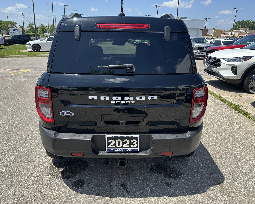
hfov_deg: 66.0
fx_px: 196
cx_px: 124
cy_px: 103
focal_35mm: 26
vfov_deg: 54.9
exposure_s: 1/2353
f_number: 1.78
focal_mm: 6.86
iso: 80
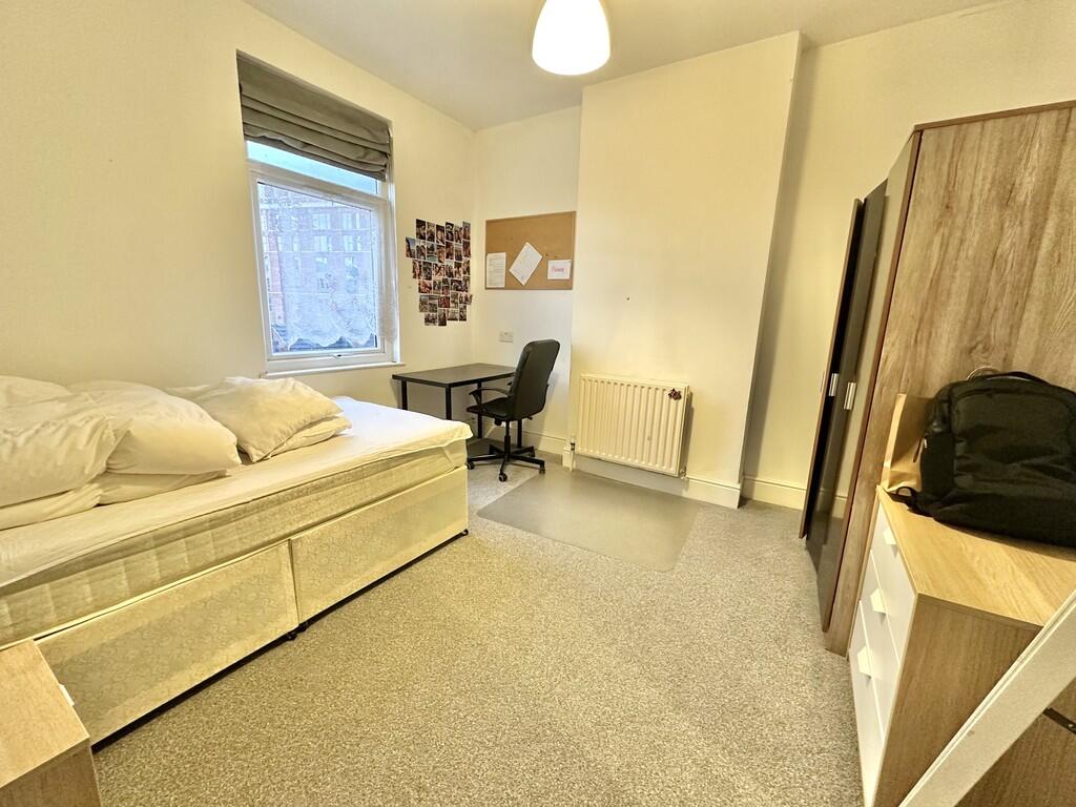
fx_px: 435
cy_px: 404
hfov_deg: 102.1
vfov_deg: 85.7
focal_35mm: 14
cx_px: 538
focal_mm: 2.22
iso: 400
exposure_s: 1/50
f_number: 2.2
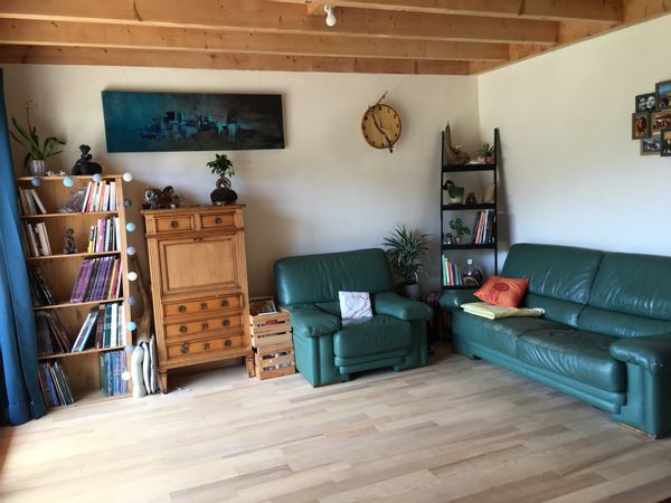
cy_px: 252
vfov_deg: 48.2
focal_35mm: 29
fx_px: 562
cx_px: 336
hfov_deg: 61.7
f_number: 2.2
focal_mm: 4.15
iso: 32
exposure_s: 1/50
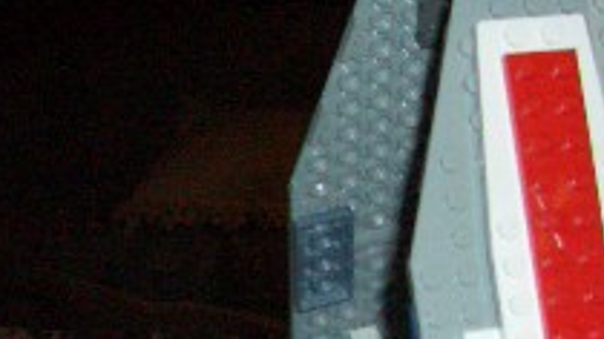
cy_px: 598
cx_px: 193
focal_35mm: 116
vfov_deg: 9.9
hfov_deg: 18.4
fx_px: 1857
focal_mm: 5.8
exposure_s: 1/60
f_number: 2.6
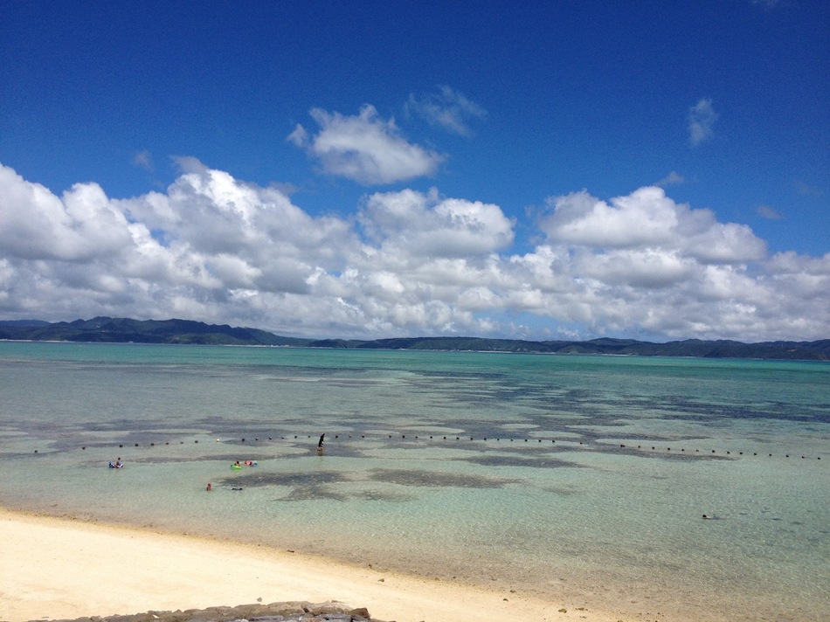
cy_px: 311
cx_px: 415
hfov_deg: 52.6
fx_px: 839
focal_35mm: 35
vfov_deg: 40.7
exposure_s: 1/3460
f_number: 2.4
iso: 64
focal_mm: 4.28
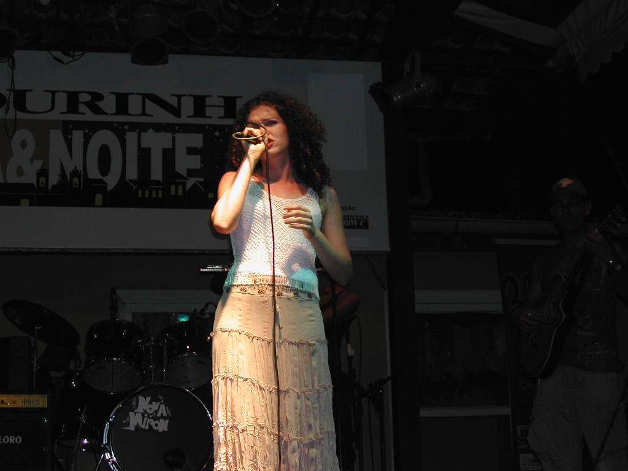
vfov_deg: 21.9
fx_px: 1216
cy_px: 236
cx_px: 314
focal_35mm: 67
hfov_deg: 29.0
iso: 118
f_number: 3.7
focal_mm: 14.2
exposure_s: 1/60.1
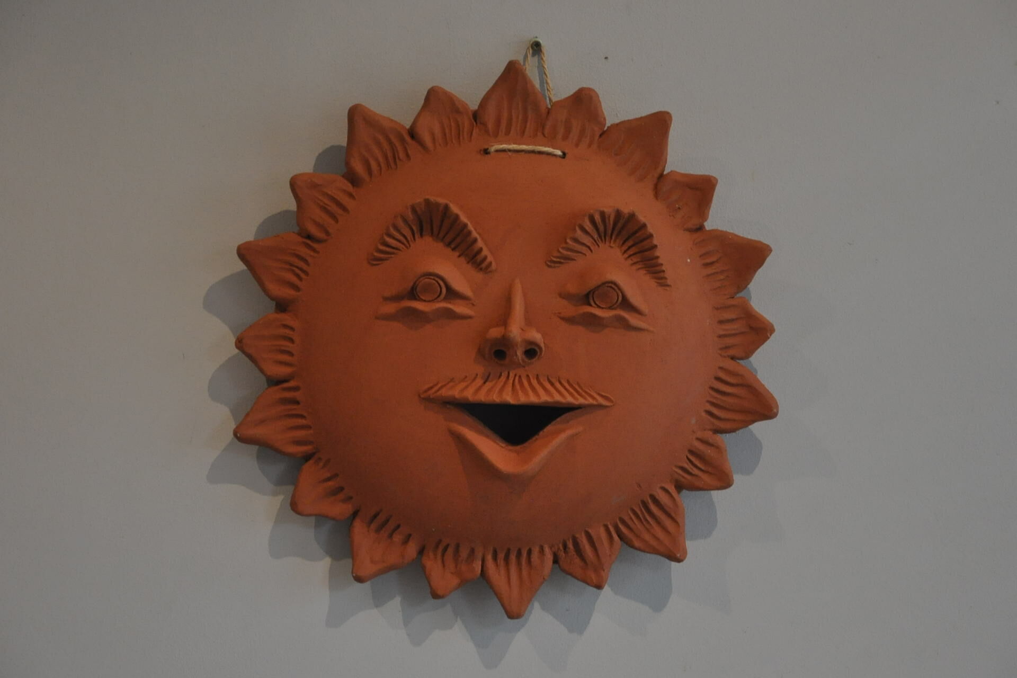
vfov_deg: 10.8
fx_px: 3602
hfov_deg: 16.1
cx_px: 508
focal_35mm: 128
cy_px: 339
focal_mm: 85
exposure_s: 1/40
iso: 1600
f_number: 5.6
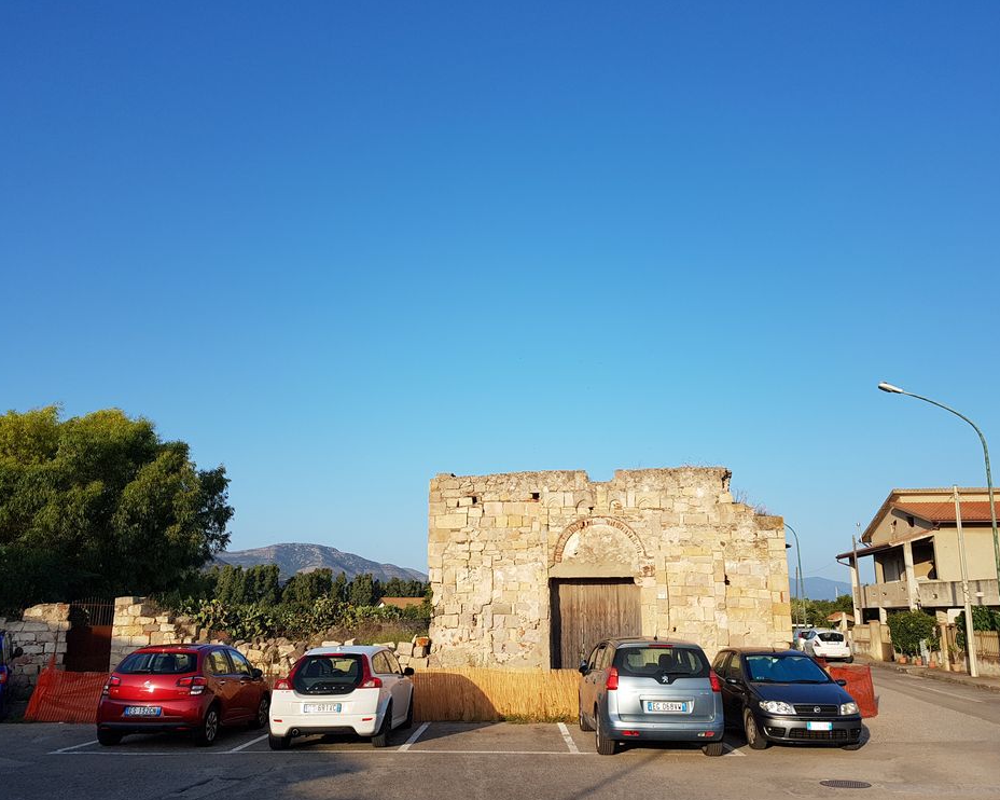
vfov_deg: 51.5
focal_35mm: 28
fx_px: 829
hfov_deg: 62.1
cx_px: 542
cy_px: 410
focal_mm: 4.2
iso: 40
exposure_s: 1/1712
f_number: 1.7
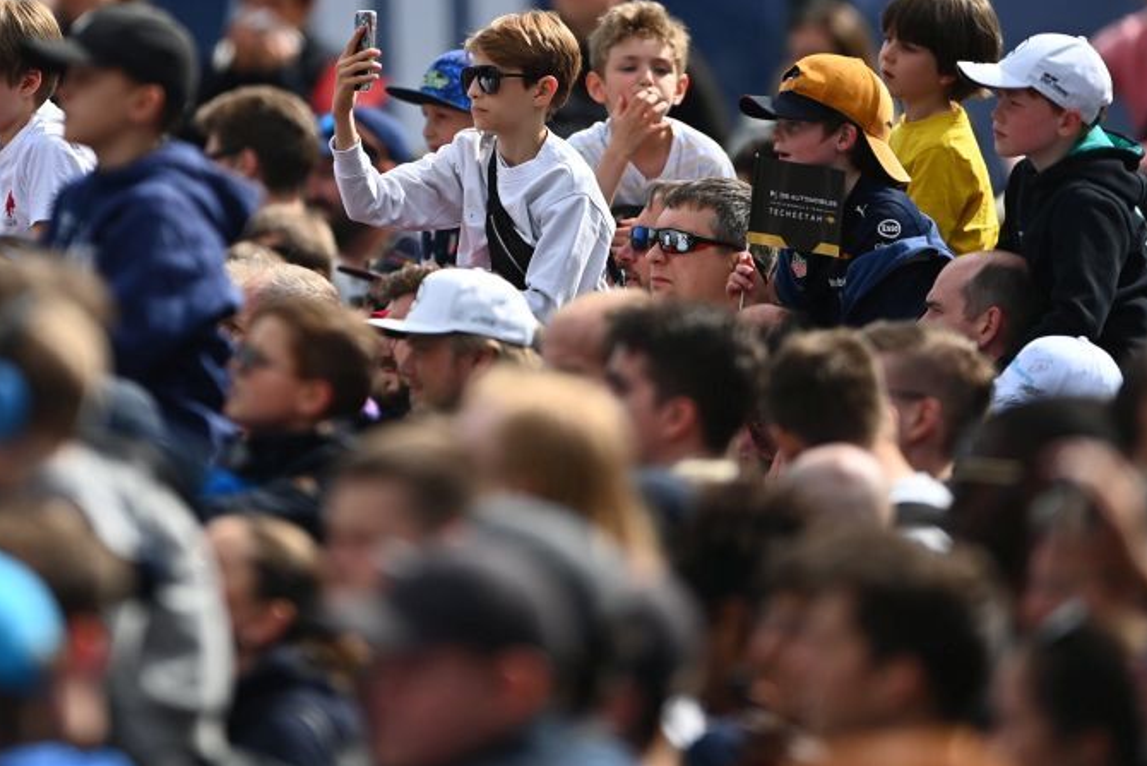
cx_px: 409
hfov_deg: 2.9
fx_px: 22816
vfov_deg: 1.9
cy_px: 122
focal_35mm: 716
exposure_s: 1/5000
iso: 250
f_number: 2.8
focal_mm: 400
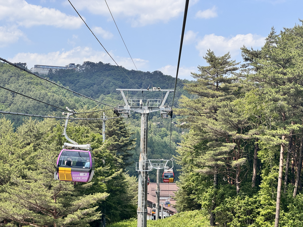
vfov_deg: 19.1
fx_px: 674
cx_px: 152
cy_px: 114
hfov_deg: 25.3
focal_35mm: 77
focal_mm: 9
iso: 25
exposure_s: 1/821
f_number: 2.8
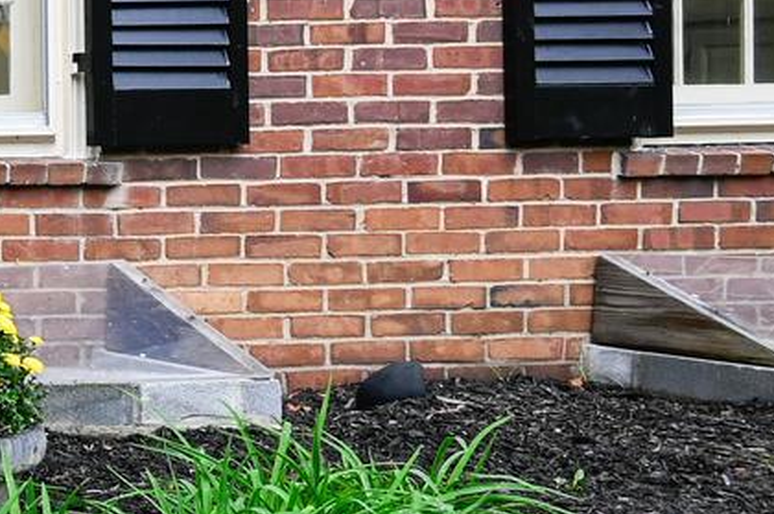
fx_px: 1675
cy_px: -118
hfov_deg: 15.2
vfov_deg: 16.6
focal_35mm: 78
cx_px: -1073
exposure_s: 1/250
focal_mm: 16
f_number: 5.6
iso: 160
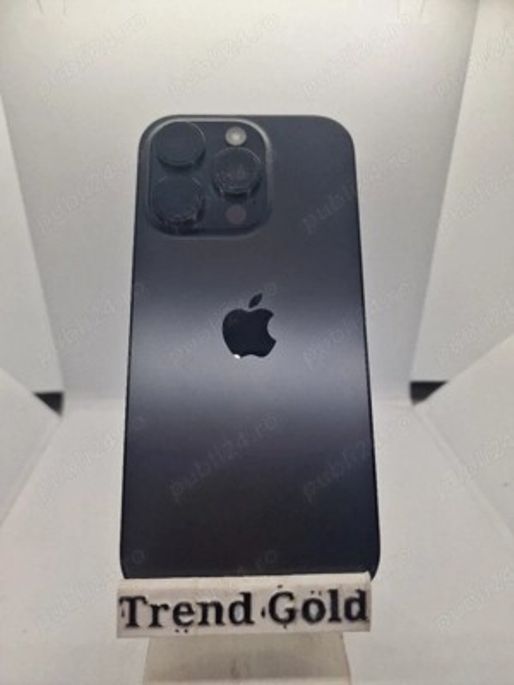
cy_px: 342
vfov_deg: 73.9
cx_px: 257
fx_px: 455
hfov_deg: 58.9
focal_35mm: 23
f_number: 1.8
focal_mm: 6.4
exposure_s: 1/182
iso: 50
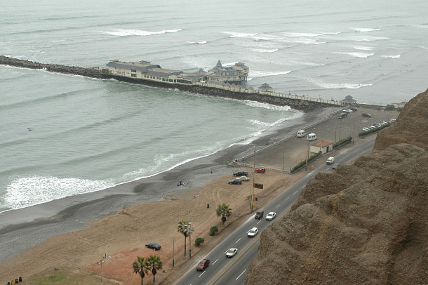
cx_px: 207
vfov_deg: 22.6
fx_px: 710
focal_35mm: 60
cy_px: 178
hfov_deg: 33.6
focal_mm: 27
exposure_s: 1/320
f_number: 9
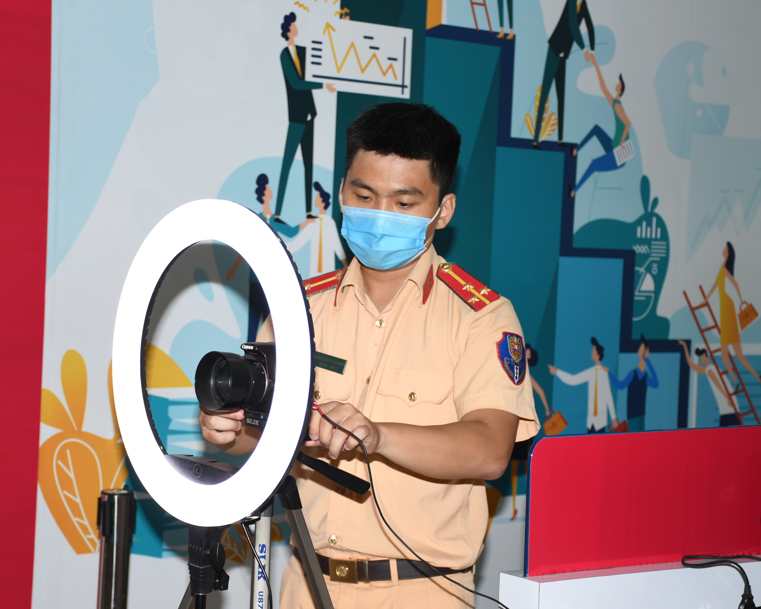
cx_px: 346
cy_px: 301
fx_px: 1622
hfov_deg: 26.4
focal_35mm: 72
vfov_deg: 21.3
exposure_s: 1/200
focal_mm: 42
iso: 250
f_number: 4.5
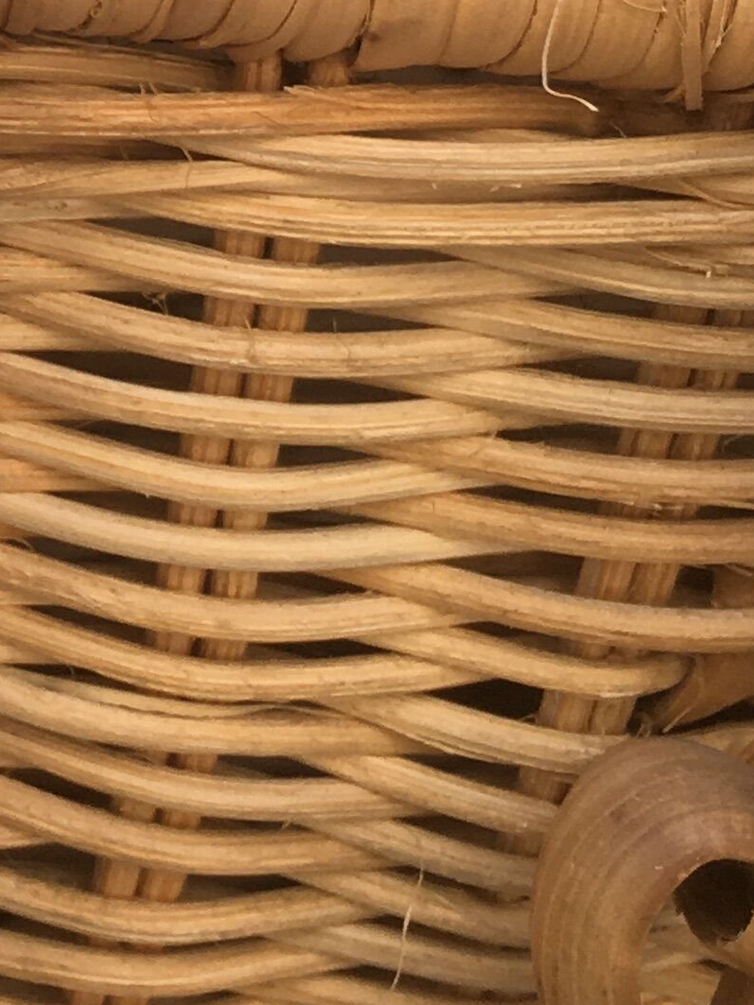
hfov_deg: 12.6
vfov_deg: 17.2
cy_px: -130
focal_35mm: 110
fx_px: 3195
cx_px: -468
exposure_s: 1/174
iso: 25
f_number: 2.2
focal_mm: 4.15
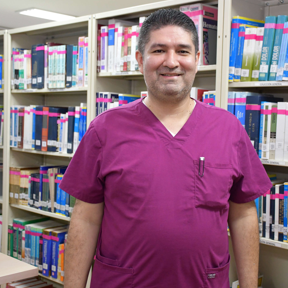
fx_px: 489
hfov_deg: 32.7
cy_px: 143
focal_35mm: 52
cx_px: 174
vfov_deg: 32.8
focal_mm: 27
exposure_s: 1/125
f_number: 4
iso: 2500
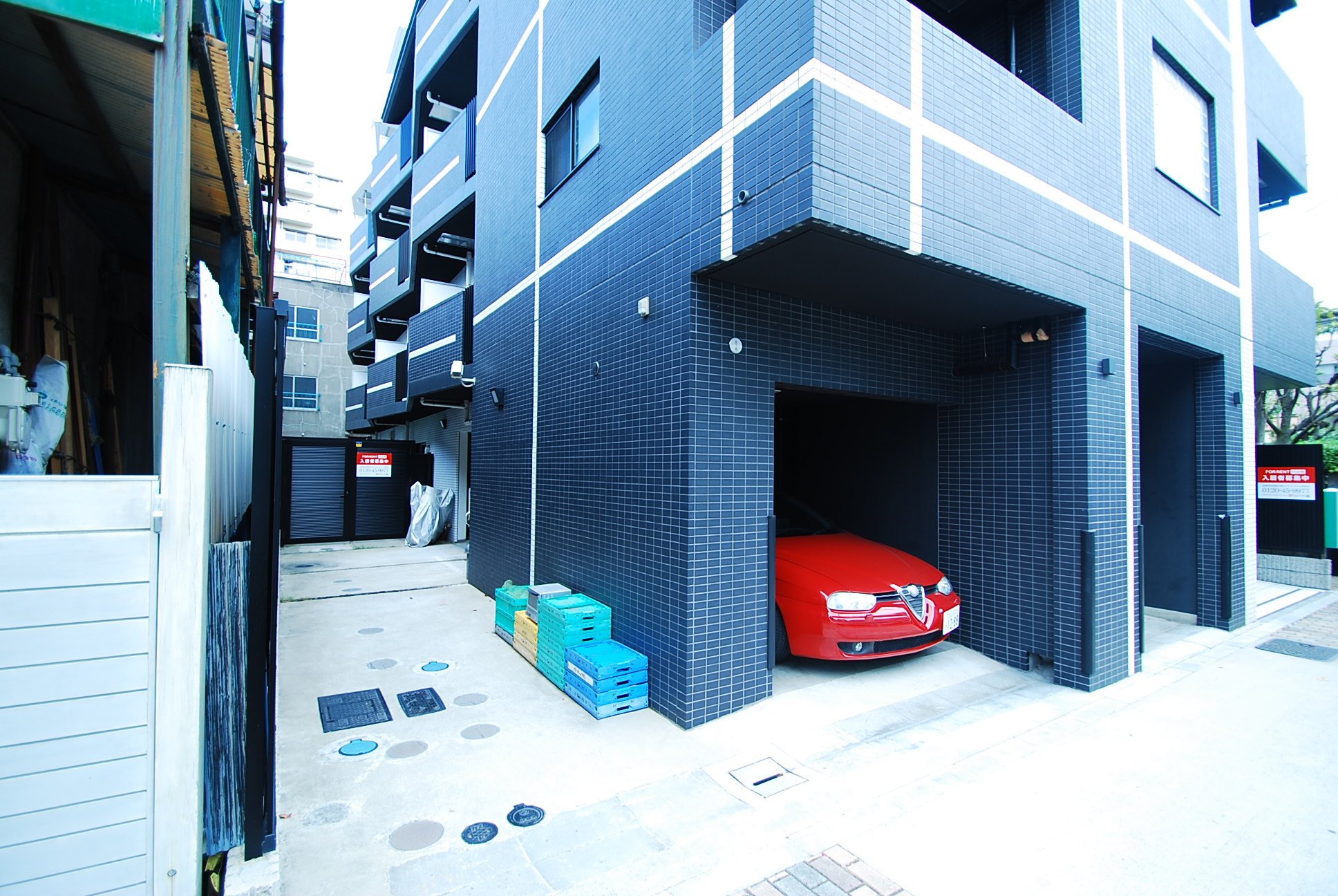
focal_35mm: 15
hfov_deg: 100.3
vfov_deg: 77.5
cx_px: 669
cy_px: 448
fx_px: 558
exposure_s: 1/100
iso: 100
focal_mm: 10
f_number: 3.5
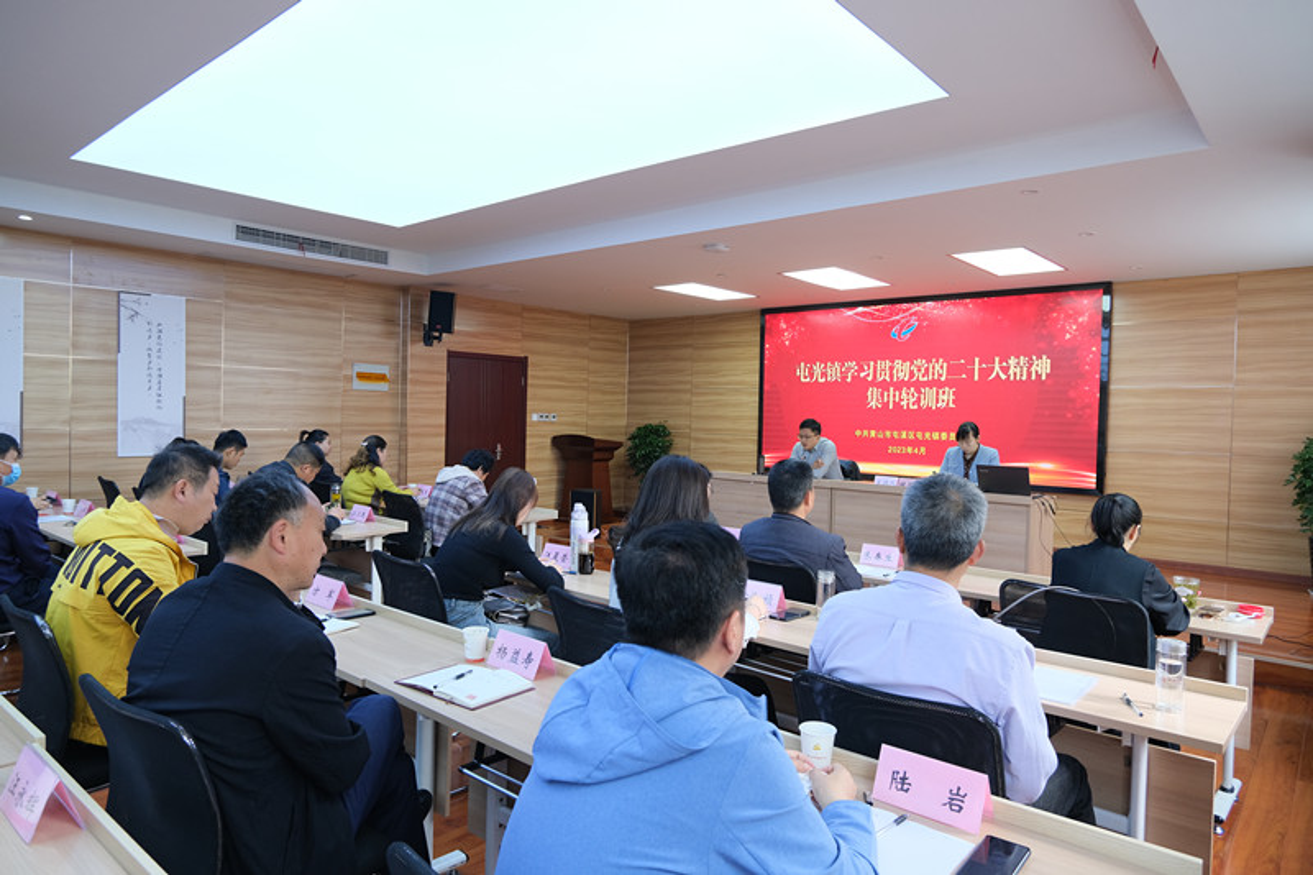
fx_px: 839
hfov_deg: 76.1
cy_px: 438
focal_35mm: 23
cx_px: 656
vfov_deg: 55.1
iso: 500
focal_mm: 15
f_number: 3.5
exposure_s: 1/60
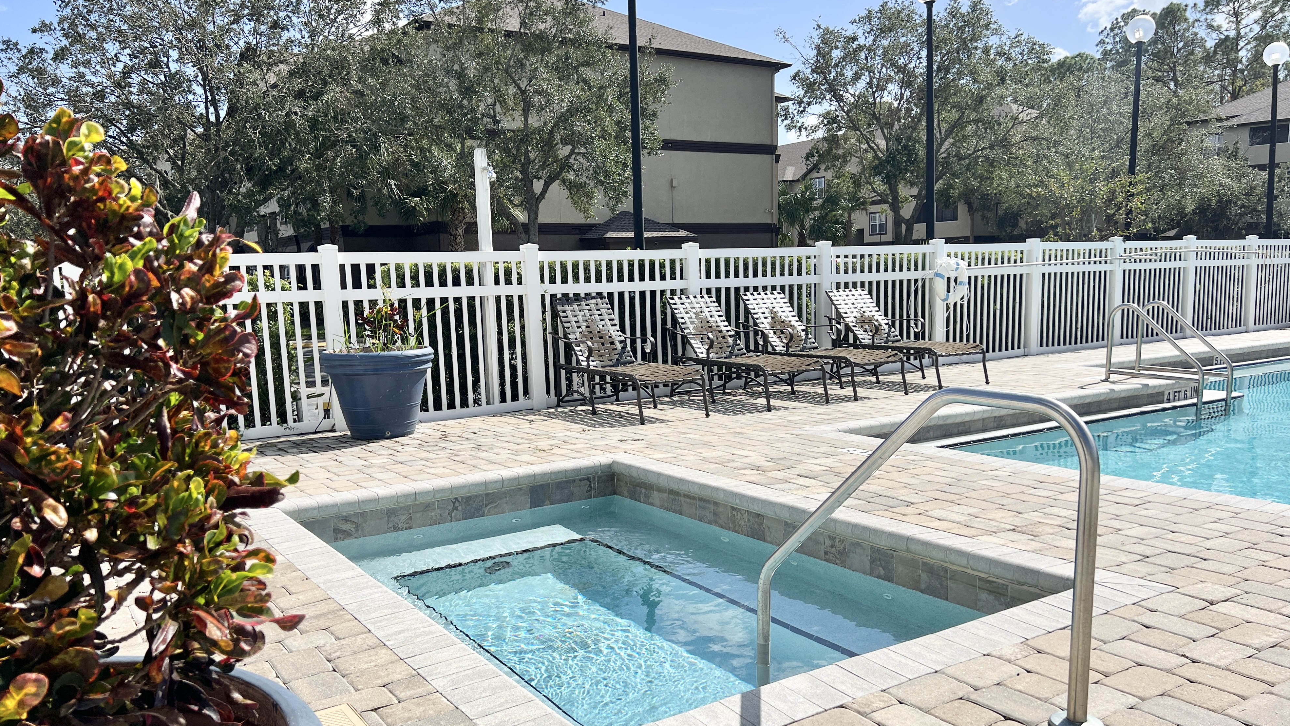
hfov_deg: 66.1
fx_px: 992
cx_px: 643
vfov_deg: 39.9
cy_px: 446
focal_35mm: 29
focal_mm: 5.7
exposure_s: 1/6211
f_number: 1.5
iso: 50
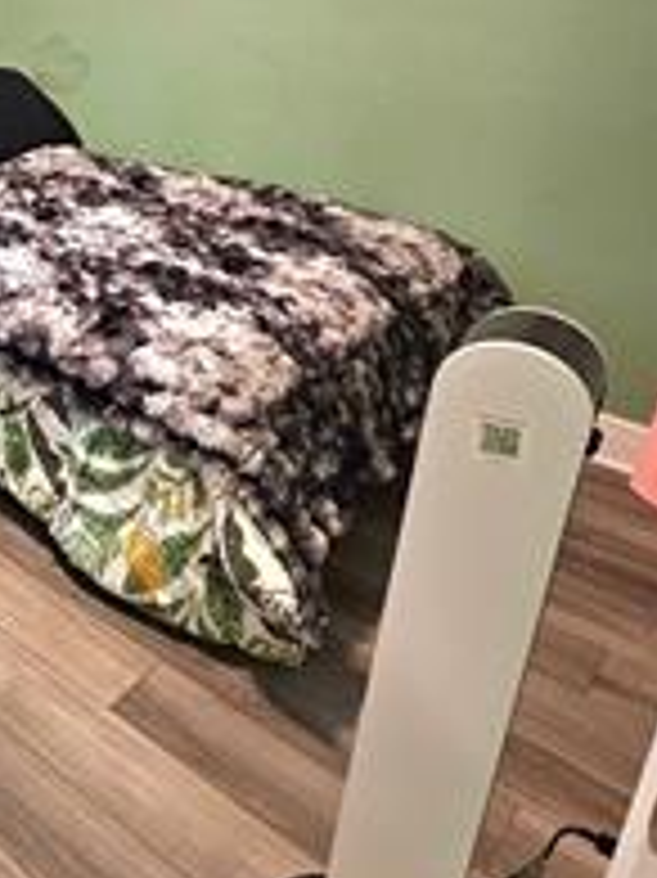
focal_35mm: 32
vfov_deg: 54.0
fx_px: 811
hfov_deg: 34.6
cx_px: -144
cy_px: 212
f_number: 2.2
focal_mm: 2.2
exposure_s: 1/40
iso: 320
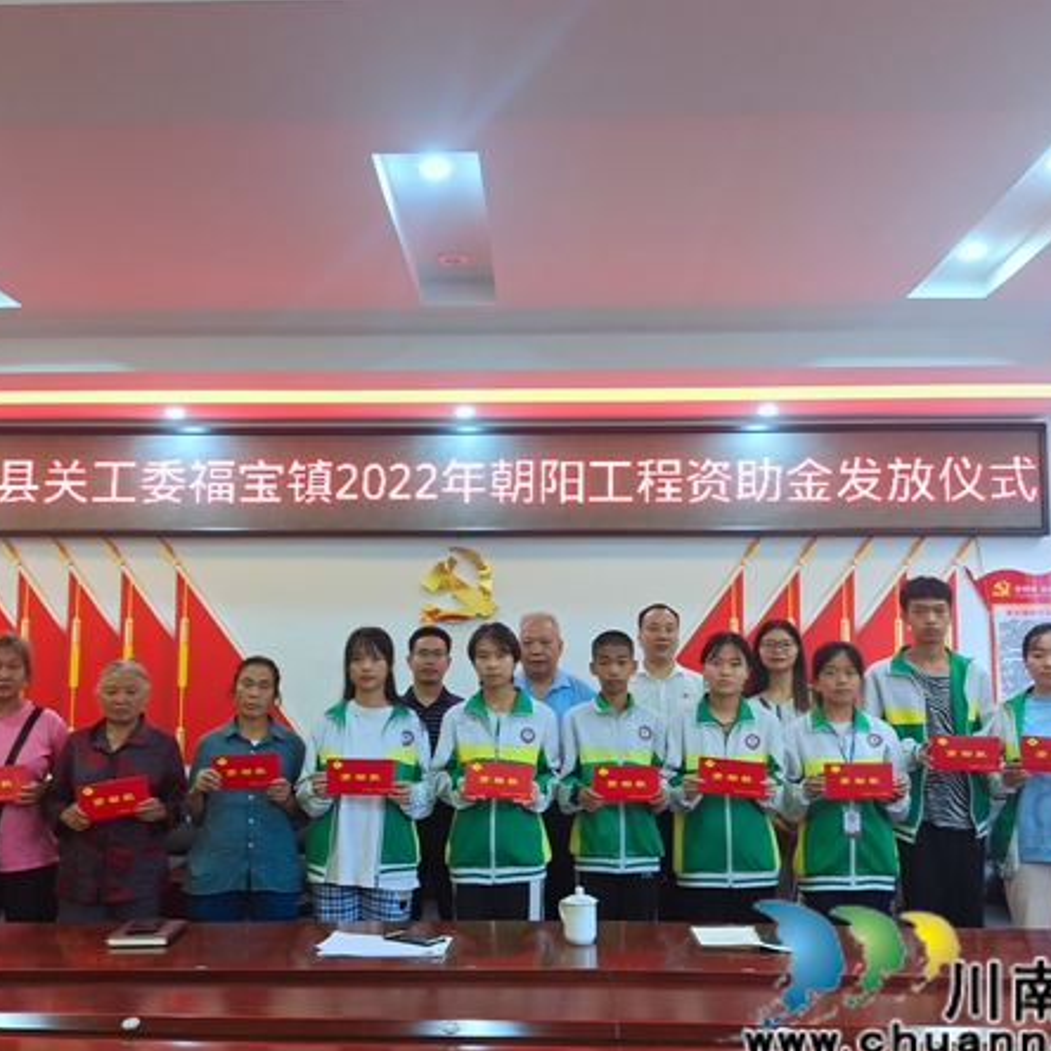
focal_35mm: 28
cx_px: 514
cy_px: 566
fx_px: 962
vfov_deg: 57.2
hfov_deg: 57.3
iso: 180
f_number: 1.79
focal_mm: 4.71
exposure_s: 1/33
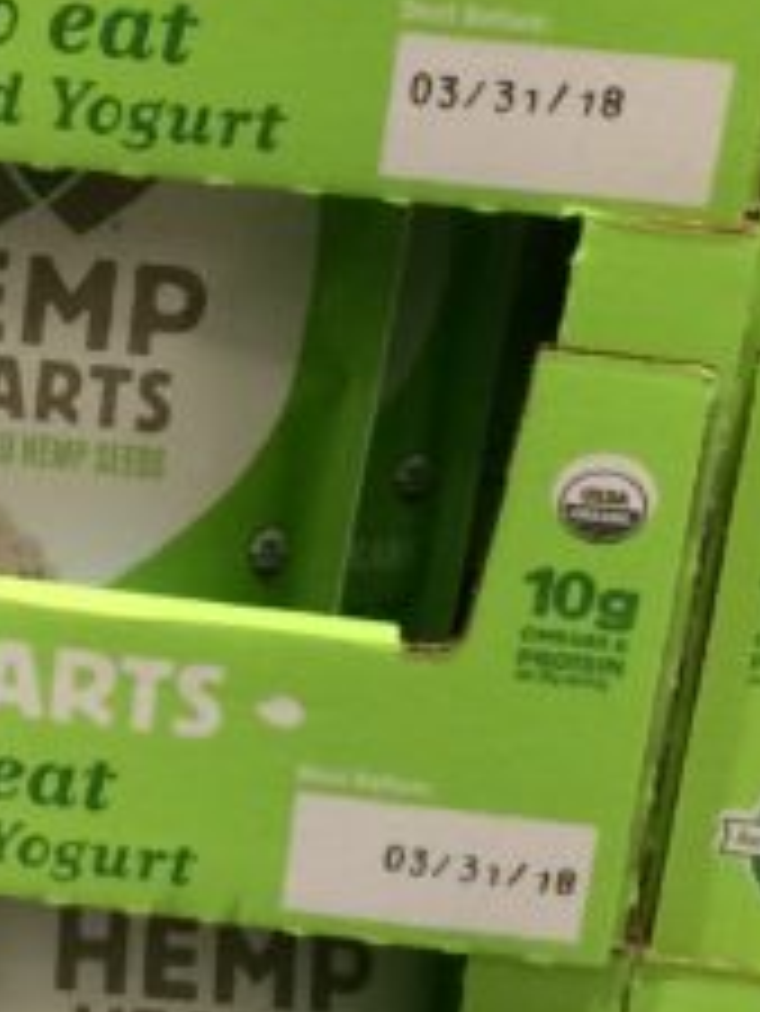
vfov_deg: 14.8
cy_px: 90
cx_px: -342
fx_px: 3860
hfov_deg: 10.9
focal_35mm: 132
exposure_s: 1/33
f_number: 2.2
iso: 160
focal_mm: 4.15
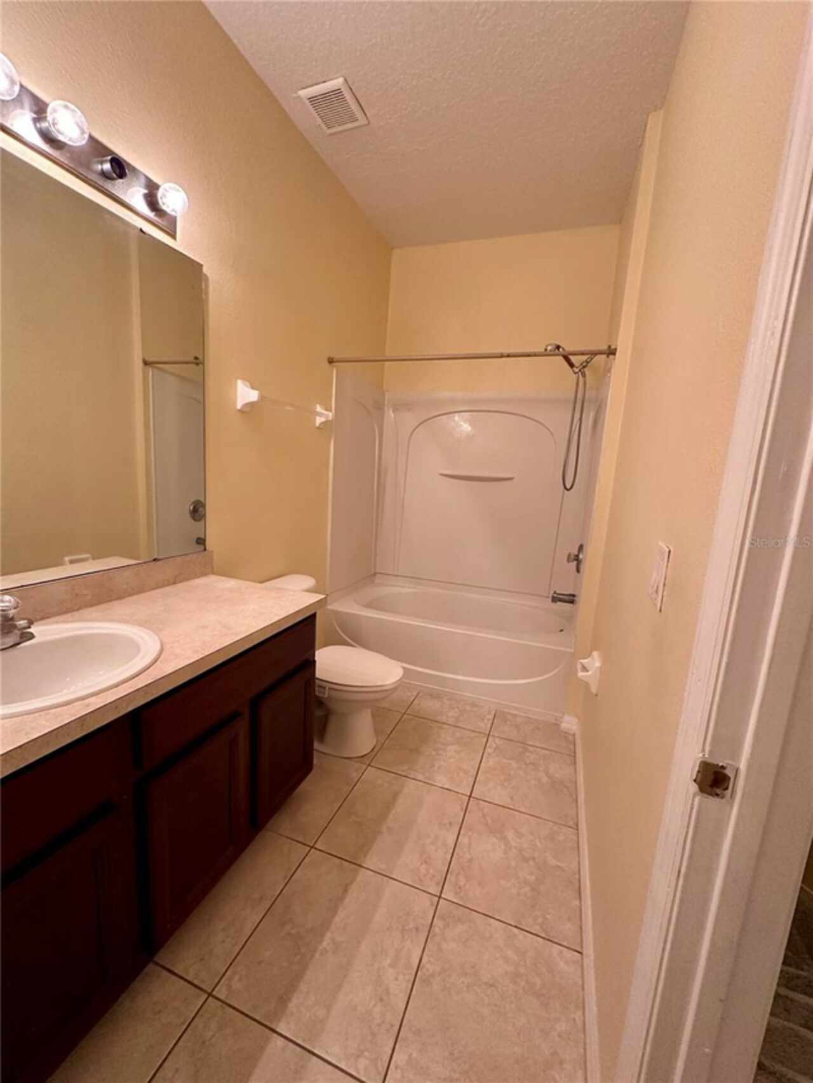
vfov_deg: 102.1
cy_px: 542
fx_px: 438
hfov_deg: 85.7
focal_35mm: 14
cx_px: 406
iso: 320
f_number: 2.2
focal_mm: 2.22
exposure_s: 1/60
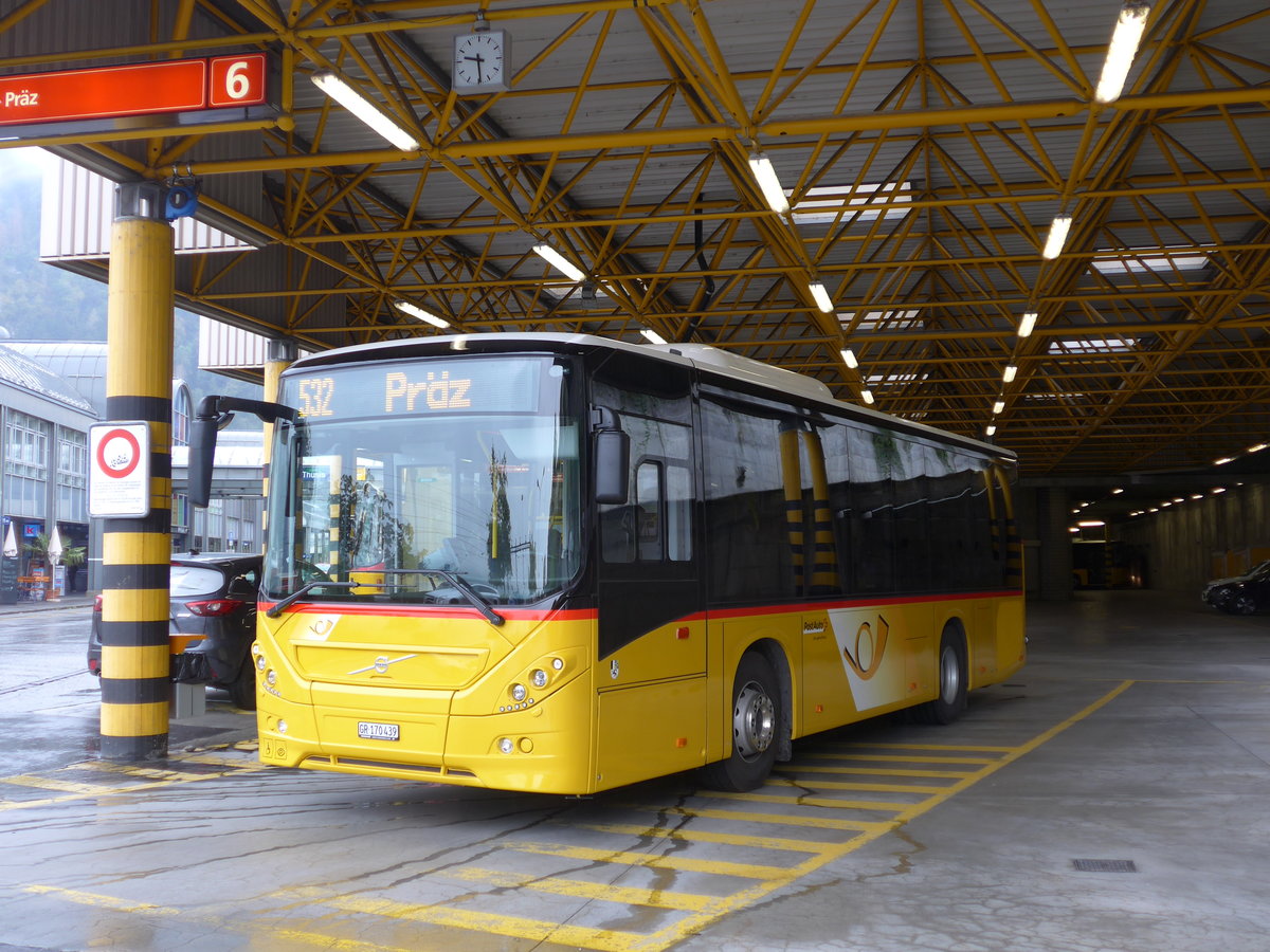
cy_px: 476
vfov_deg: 36.8
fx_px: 1431
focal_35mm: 39
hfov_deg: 47.9
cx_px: 635
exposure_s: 1/80
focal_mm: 8
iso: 80
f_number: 2.5
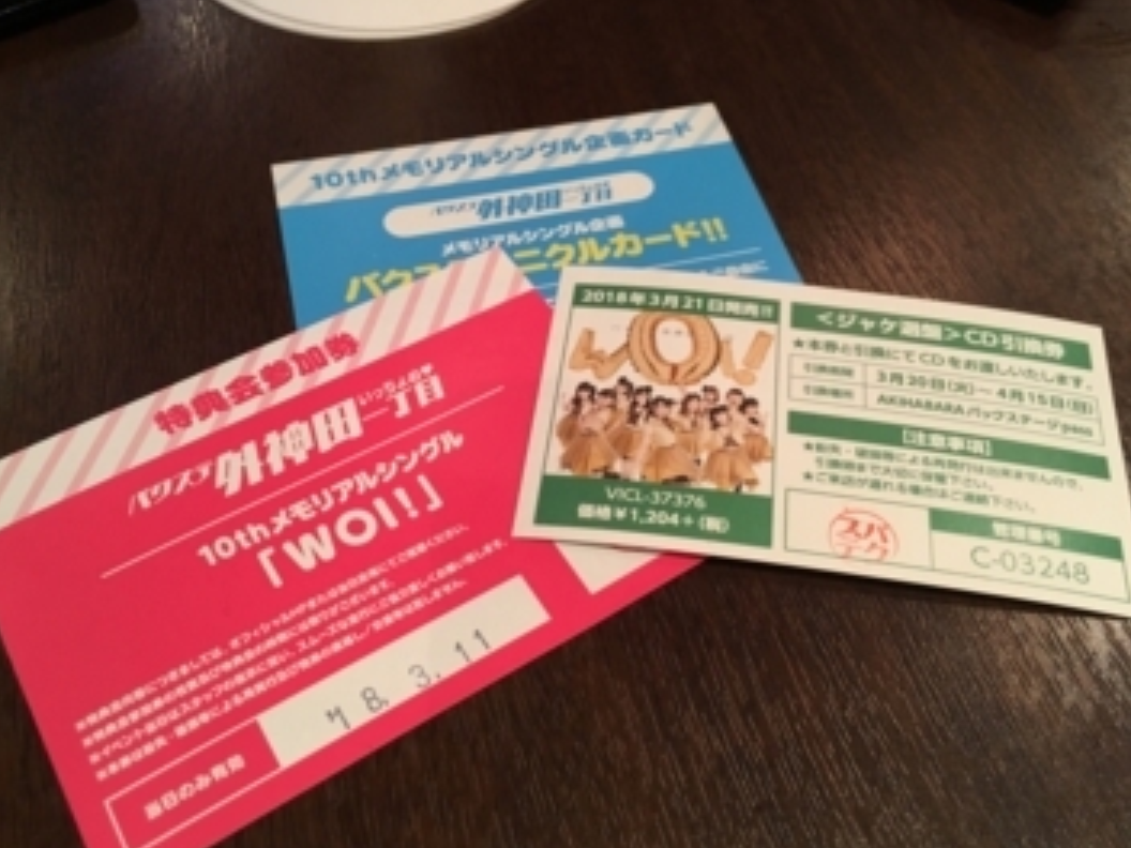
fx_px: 1078
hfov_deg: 55.4
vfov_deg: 42.9
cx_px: 559
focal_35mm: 33
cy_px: 475
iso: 100
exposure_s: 1/30
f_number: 2.2
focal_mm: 4.15
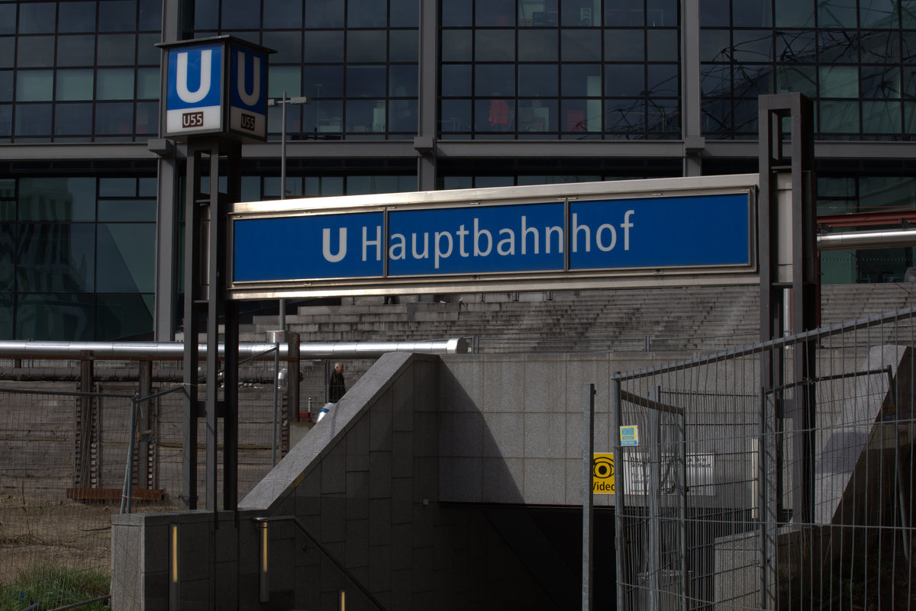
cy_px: 306
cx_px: 458
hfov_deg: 29.2
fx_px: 1756
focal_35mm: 69
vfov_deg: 19.7
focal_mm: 70
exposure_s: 1/400
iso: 400
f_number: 16
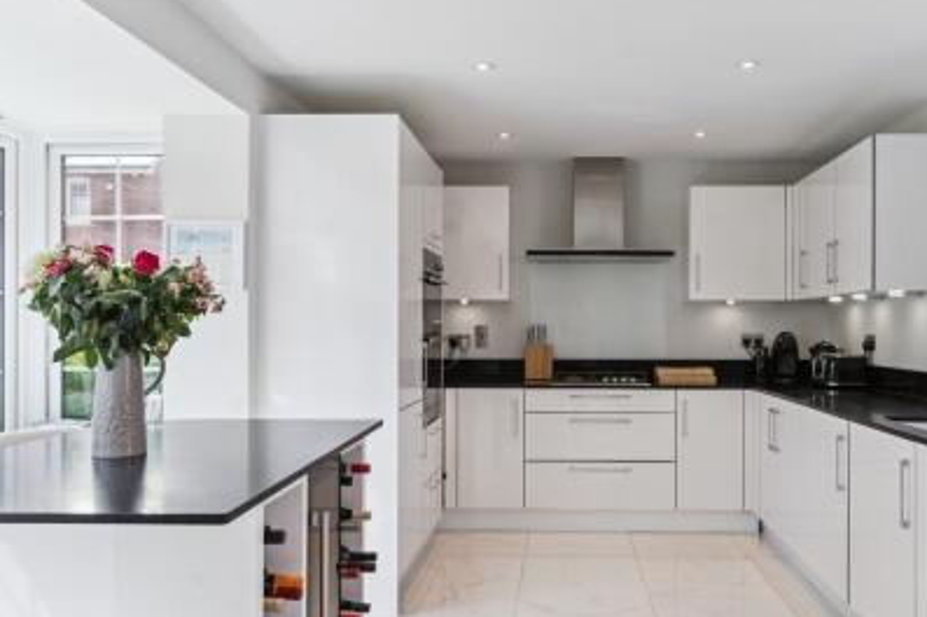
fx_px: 772
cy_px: 354
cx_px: 553
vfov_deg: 43.4
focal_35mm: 30
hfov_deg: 61.5
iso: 800
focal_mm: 25
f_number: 6.3
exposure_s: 1/320
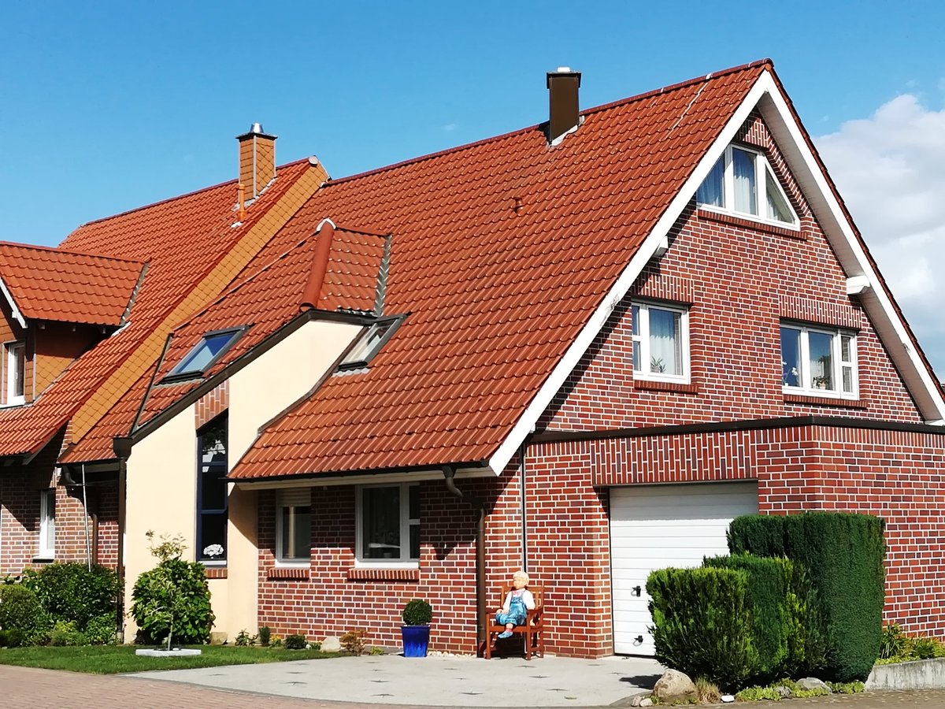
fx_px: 1420
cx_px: 472
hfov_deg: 36.8
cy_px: 354
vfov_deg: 28.0
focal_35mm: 52
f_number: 2.2
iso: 50
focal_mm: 3.83
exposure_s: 1/1263
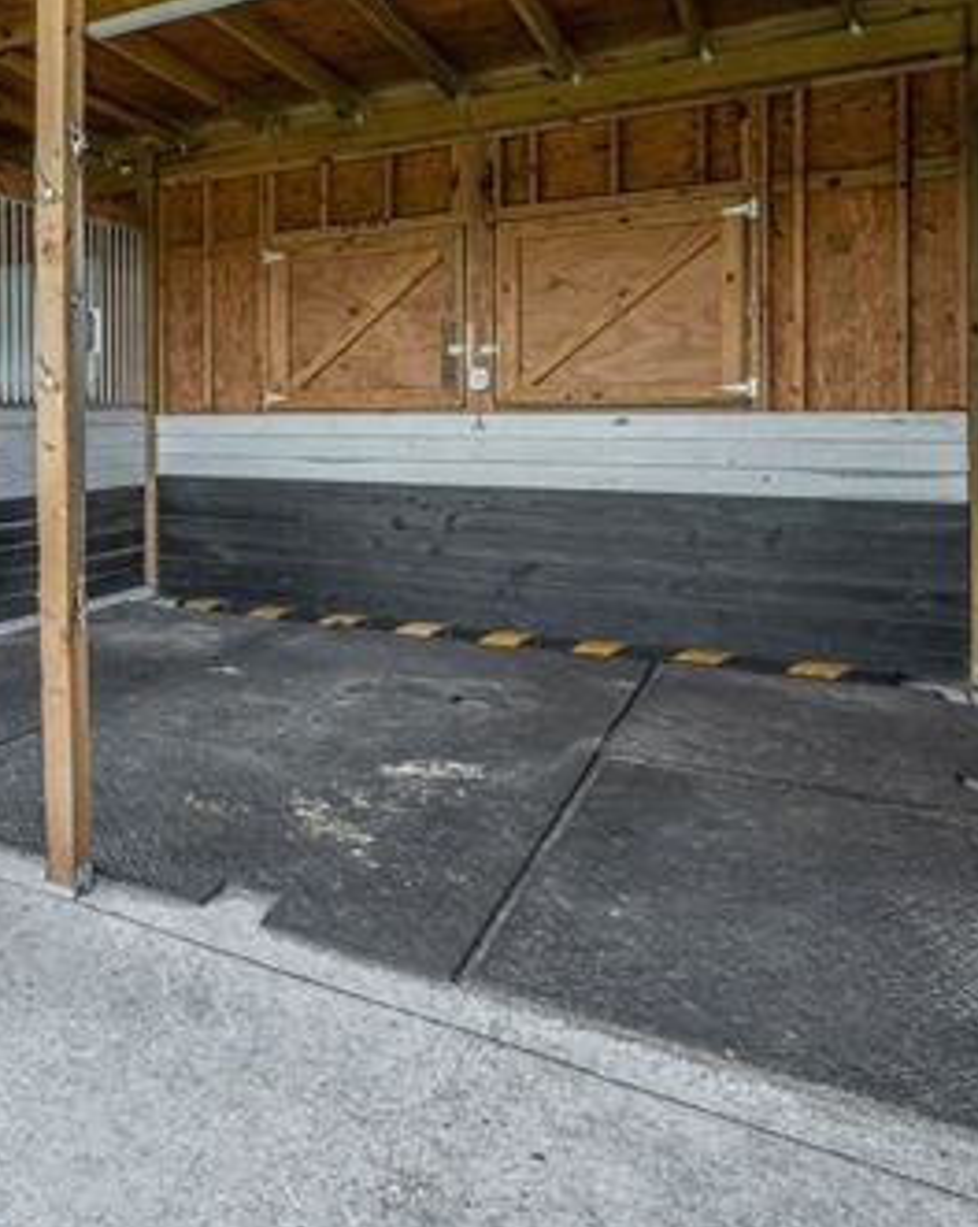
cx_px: 43
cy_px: 421
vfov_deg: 60.9
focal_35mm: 28
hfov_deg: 45.1
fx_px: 1015
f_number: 5
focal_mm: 14
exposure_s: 1/5
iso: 800
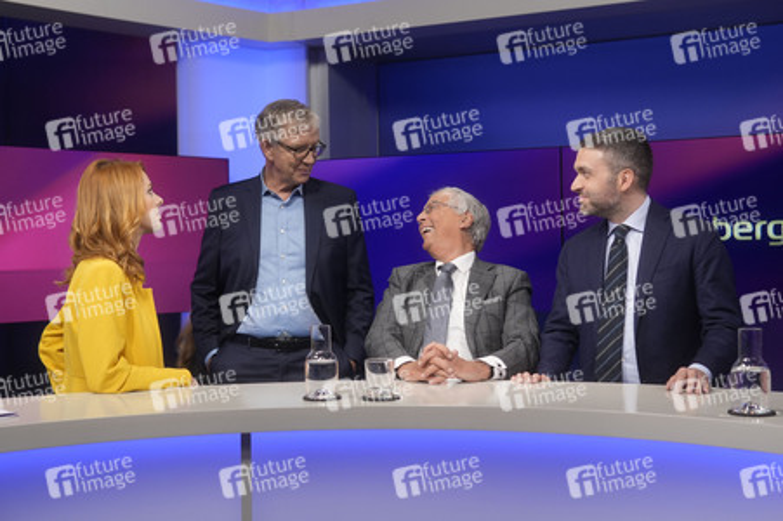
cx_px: 392
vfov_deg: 29.8
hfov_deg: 43.6
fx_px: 978
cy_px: 260
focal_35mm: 45
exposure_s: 1/250
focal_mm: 30
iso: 640
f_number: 2.2
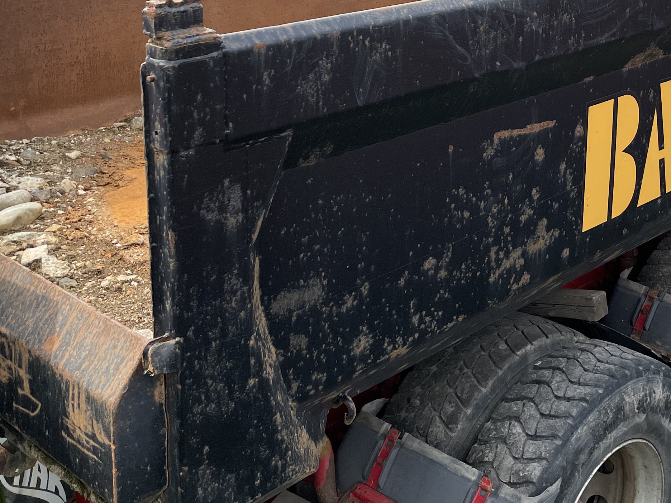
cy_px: 64
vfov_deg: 25.4
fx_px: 1086
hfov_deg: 33.1
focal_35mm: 56
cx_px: 558
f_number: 1.6
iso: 32
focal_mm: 4.2
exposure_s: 1/2681
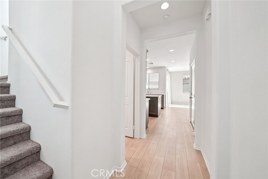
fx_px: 89
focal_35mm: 12
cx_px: 134
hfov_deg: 112.6
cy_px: 90
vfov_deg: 89.9
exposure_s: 1/30
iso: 320
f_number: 9
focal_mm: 12
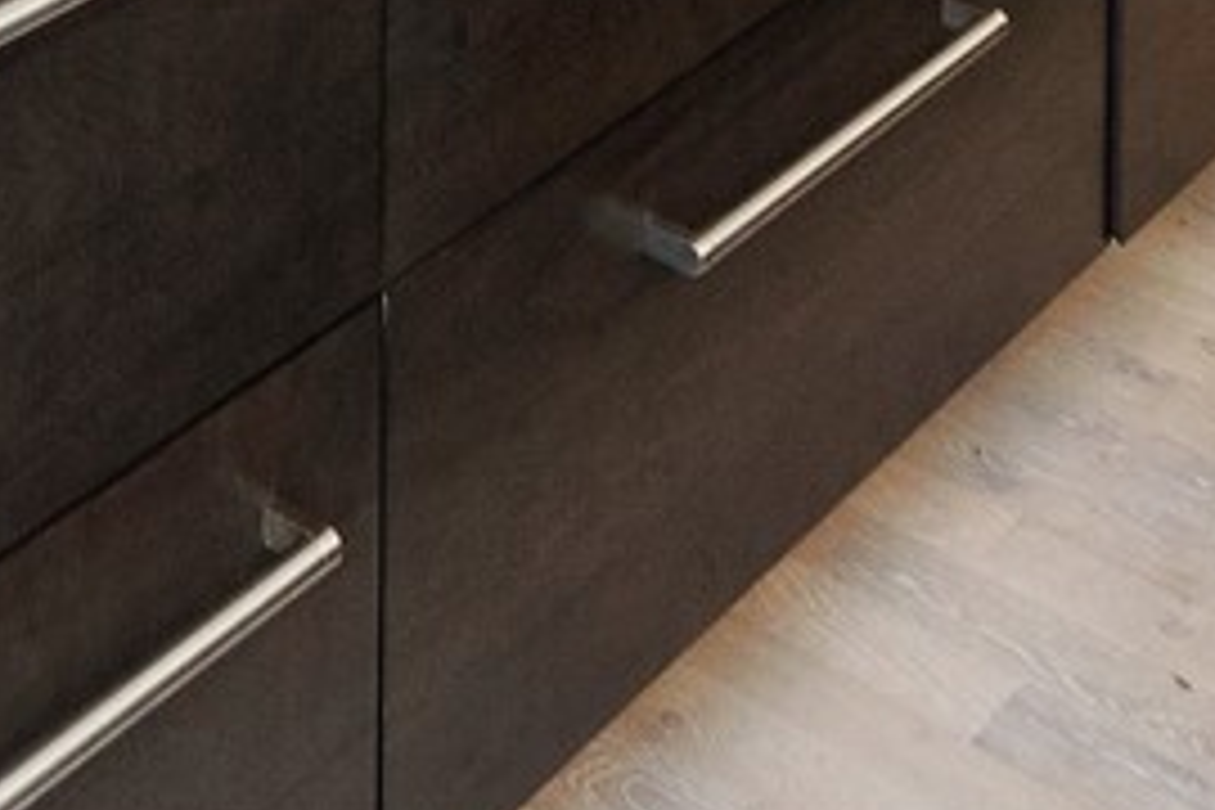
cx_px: 16
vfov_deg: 10.9
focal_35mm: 88
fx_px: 2970
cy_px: -1550
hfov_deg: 22.3
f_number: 8
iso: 200
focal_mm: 14
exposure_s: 1/6
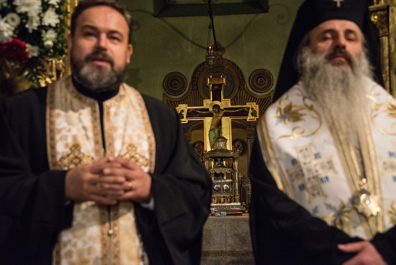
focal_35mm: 56
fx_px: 616
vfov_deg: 24.2
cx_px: 198
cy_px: 132
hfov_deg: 35.6
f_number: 4.5
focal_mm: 56
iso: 5000
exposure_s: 1/50
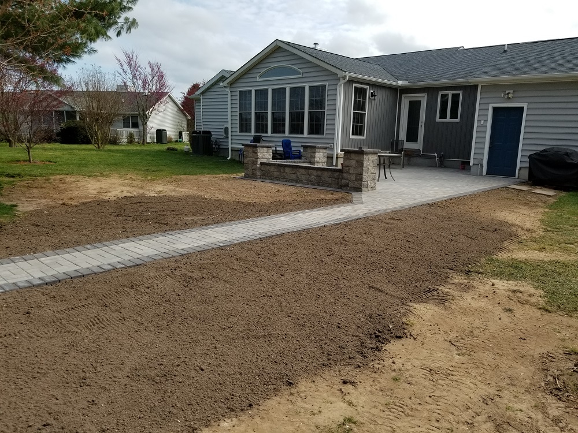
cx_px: 289
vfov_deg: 53.1
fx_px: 434
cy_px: 216
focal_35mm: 26
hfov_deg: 67.3
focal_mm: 4.25
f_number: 1.7
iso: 50
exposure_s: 1/1796
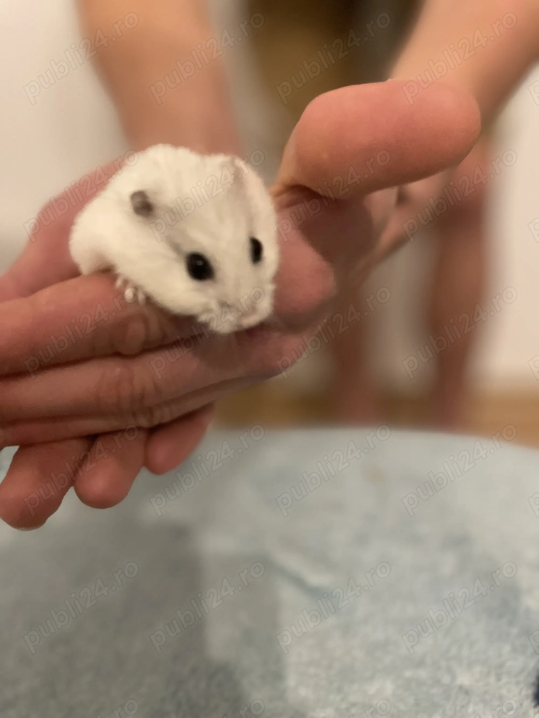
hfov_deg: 53.0
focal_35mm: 26
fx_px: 540
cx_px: 270
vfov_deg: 67.3
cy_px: 359
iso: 640
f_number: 1.6
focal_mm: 4.2
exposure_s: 1/40
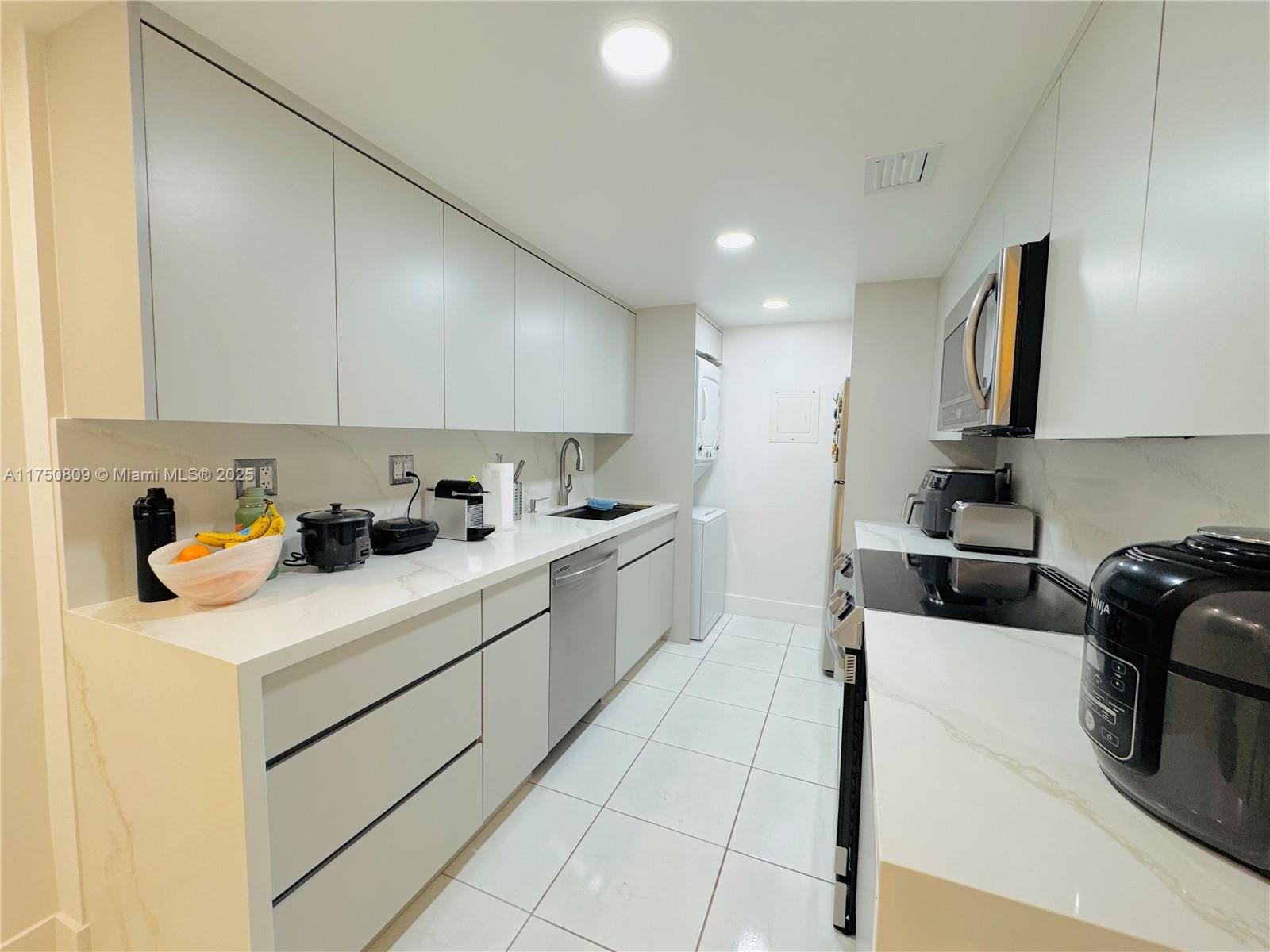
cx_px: 635
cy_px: 476
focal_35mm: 14
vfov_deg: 85.7
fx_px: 514
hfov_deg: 102.1
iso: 160
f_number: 2.2
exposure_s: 1/120
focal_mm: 2.22
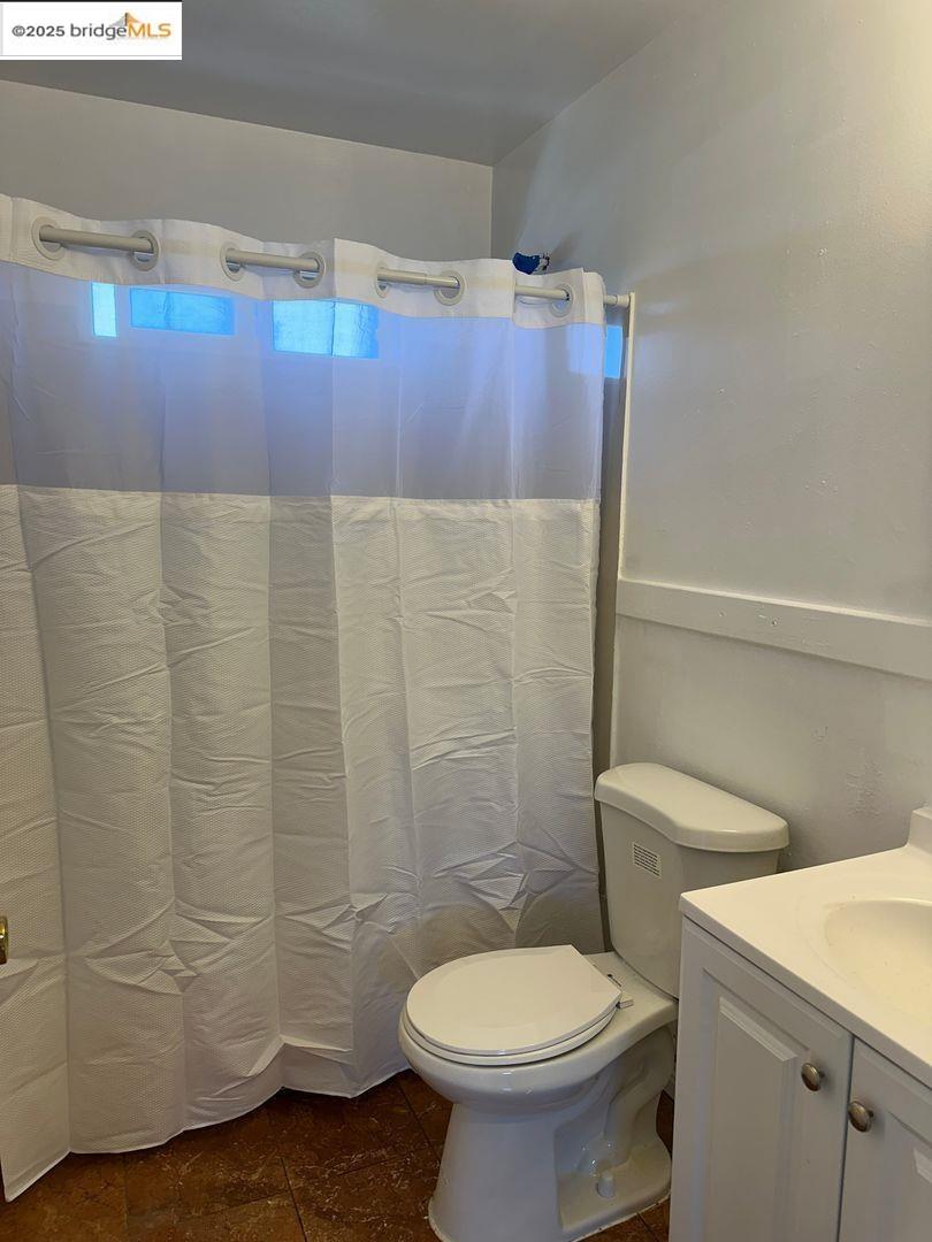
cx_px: 466
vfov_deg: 71.6
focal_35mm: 24
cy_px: 621
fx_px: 862
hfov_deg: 56.8
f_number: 1.78
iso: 80
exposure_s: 1/120
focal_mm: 6.86
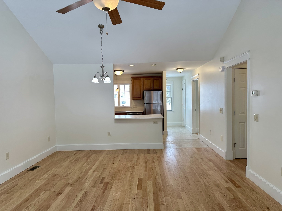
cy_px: 106
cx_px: 141
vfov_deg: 56.8
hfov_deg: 71.6
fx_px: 196
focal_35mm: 24
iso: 80
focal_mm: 6.86
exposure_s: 1/163
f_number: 1.78
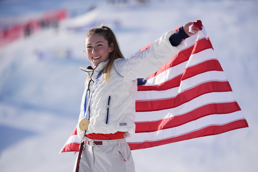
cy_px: 86
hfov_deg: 13.7
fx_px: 1075
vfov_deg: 9.2
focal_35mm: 150
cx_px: 129
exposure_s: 1/20000
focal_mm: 150
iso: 500
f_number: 2
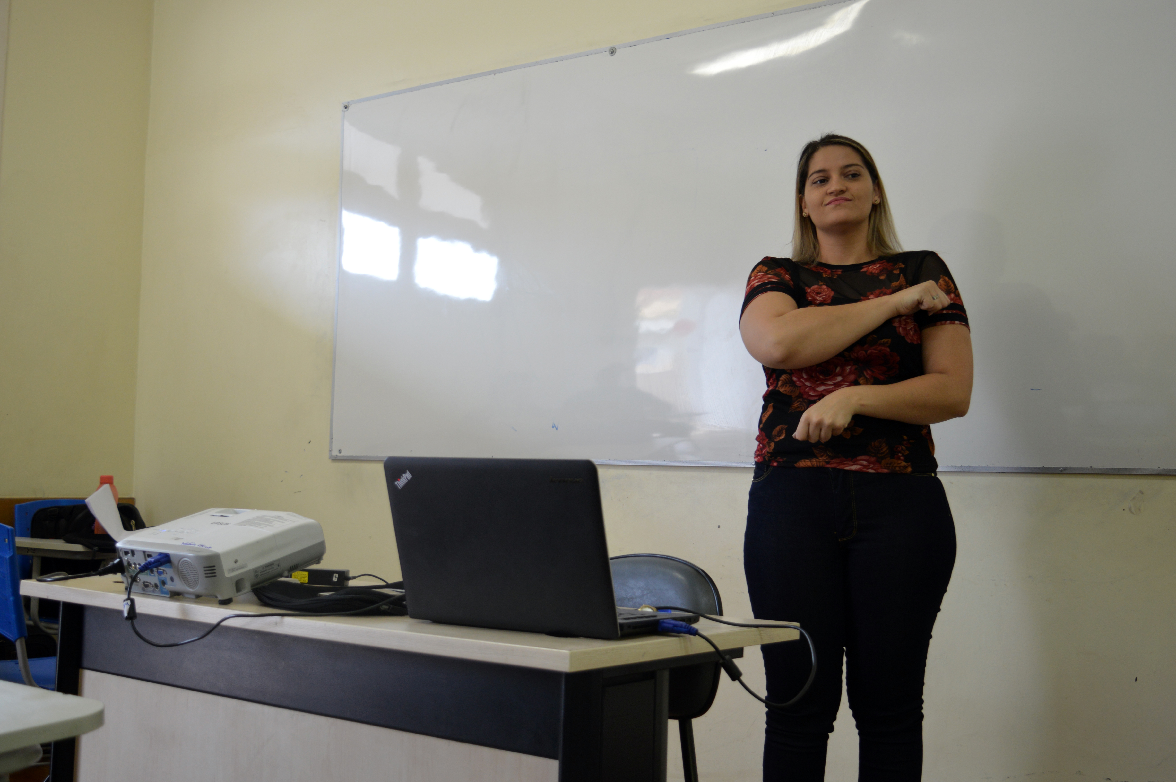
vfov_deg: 33.0
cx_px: 588
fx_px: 1322
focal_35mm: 40
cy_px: 391
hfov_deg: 48.0
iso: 400
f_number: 5
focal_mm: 27
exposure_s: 1/100
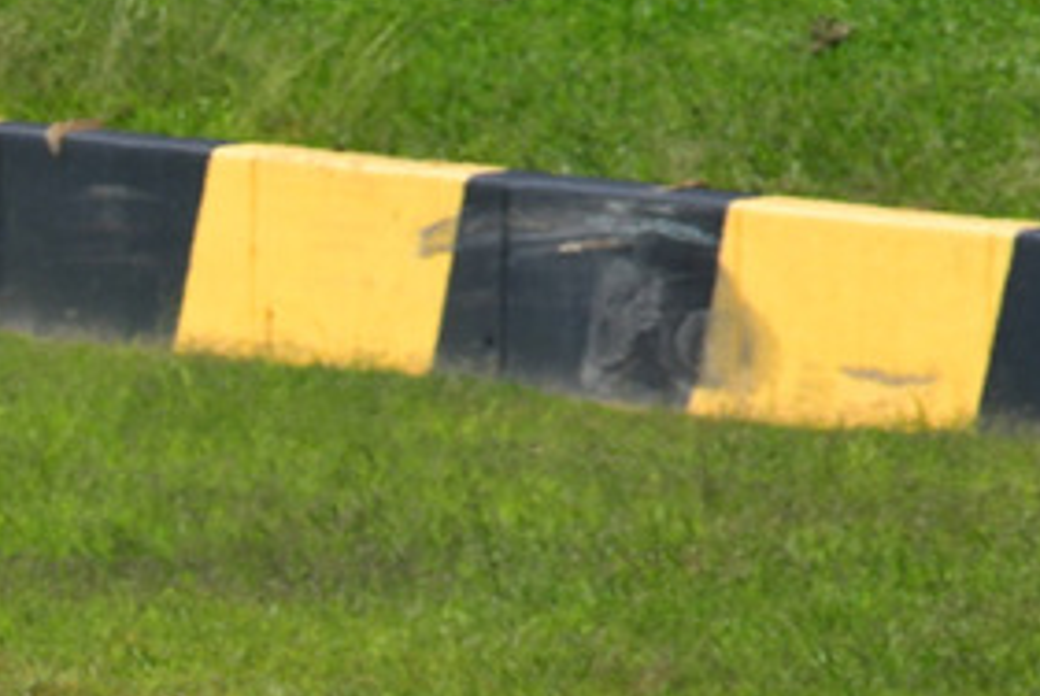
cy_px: 959
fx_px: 44419
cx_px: -366
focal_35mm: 1536
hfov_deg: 1.3
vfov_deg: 0.9
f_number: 13
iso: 500
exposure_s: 1/640
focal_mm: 360
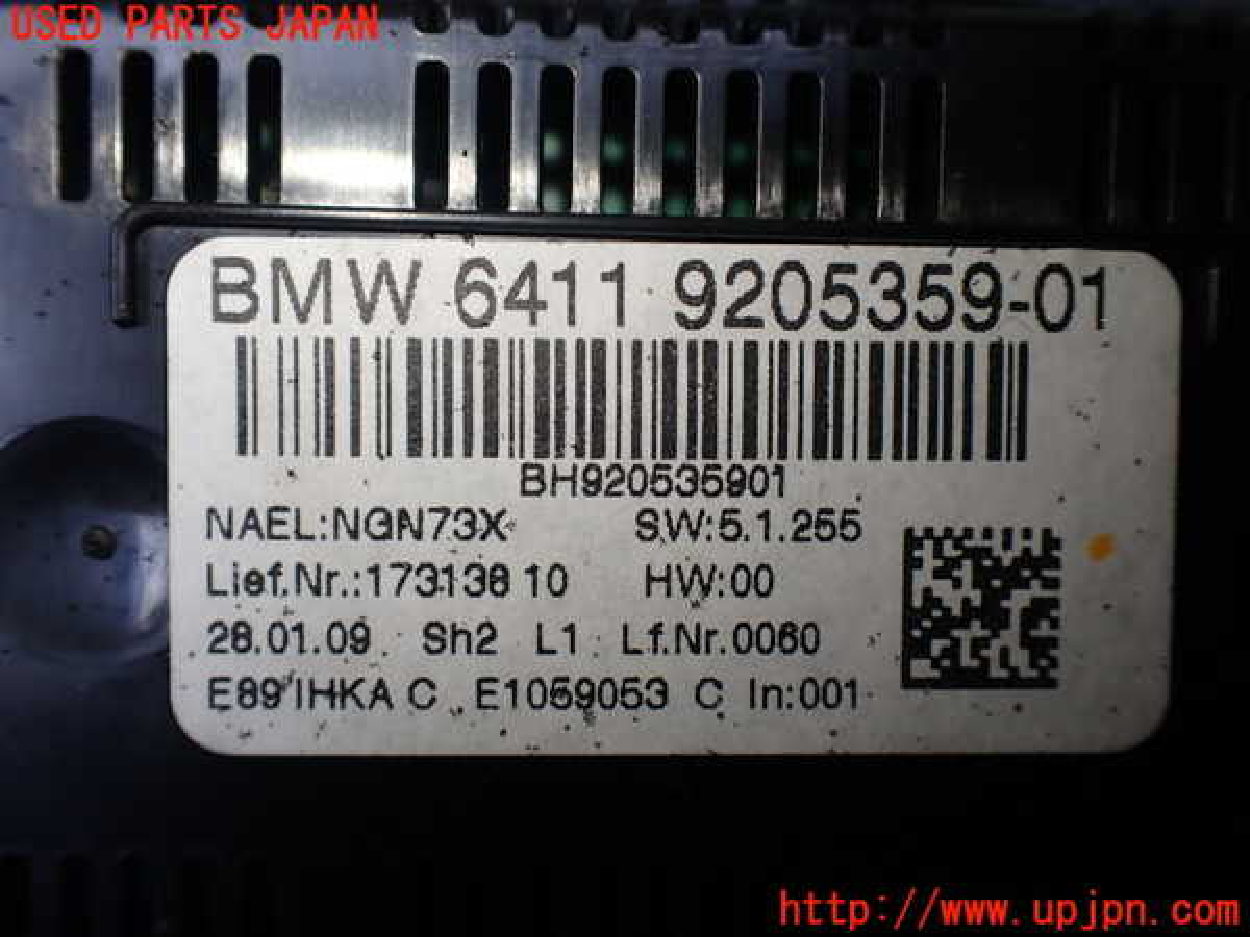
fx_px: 1083
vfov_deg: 46.8
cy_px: 468
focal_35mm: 30
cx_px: 625
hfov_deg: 60.0
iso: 100
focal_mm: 5.4
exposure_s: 1/200
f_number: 2.3
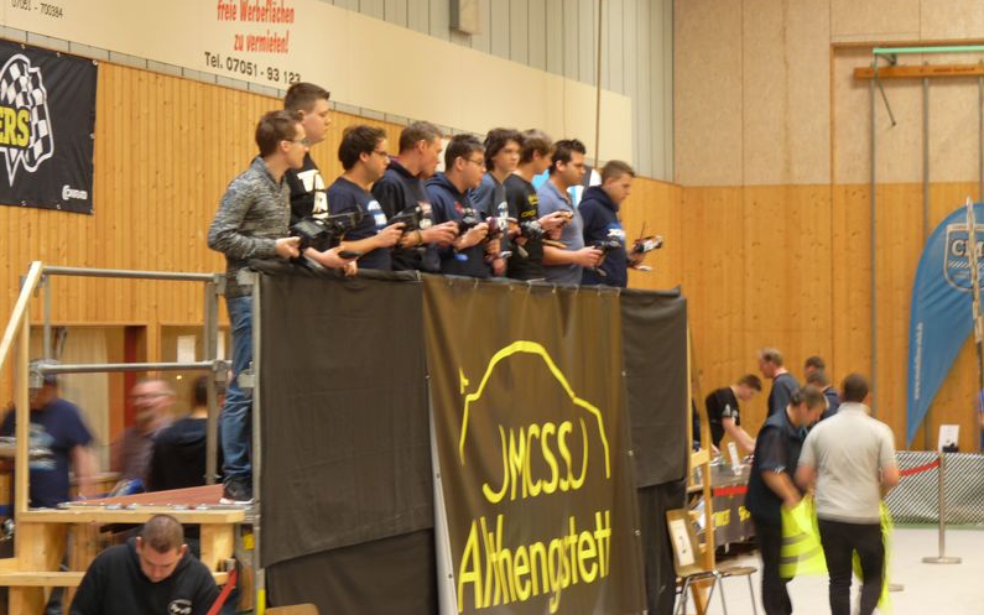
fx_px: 3004
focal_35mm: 112
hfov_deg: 18.6
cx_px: 493
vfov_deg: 11.7
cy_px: 264
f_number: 3.6
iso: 100
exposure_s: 1/5
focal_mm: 18.7
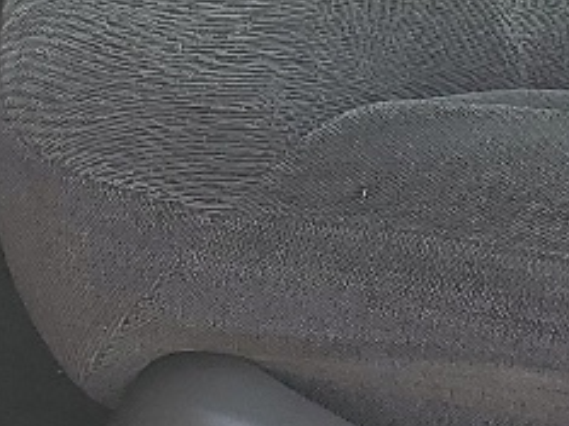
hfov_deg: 11.2
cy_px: -407
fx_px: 2908
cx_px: 397
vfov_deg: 8.0
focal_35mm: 177
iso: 50
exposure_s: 1/769
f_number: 1.5
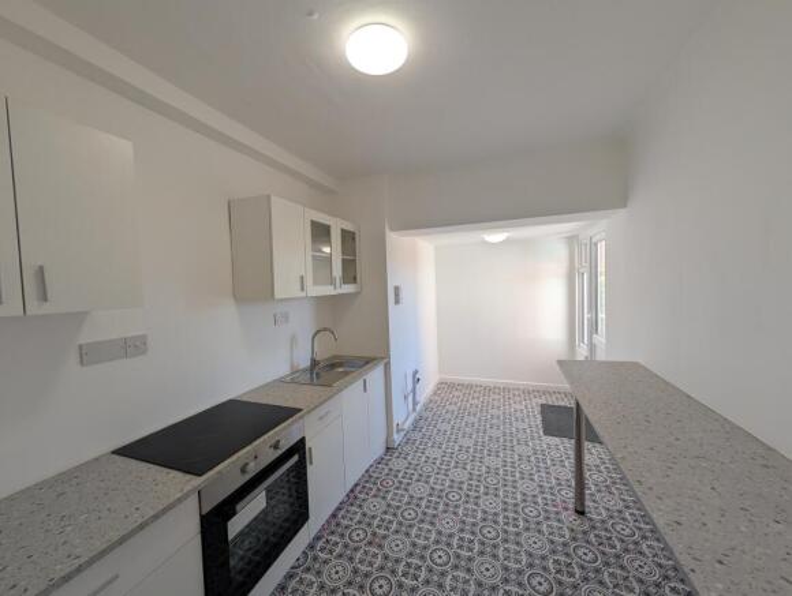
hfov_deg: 110.4
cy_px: 298
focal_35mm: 12
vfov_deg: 94.7
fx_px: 275
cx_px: 396
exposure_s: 1/258
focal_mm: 2.02
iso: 76
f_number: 1.7
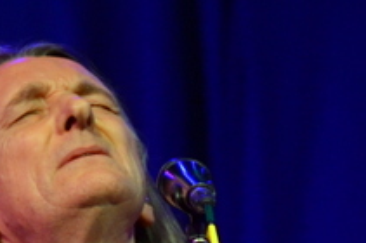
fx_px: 6700
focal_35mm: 660
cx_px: 114
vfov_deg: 2.1
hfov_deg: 3.1
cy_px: 335
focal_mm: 116
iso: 1600
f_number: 4.8
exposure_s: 1/200
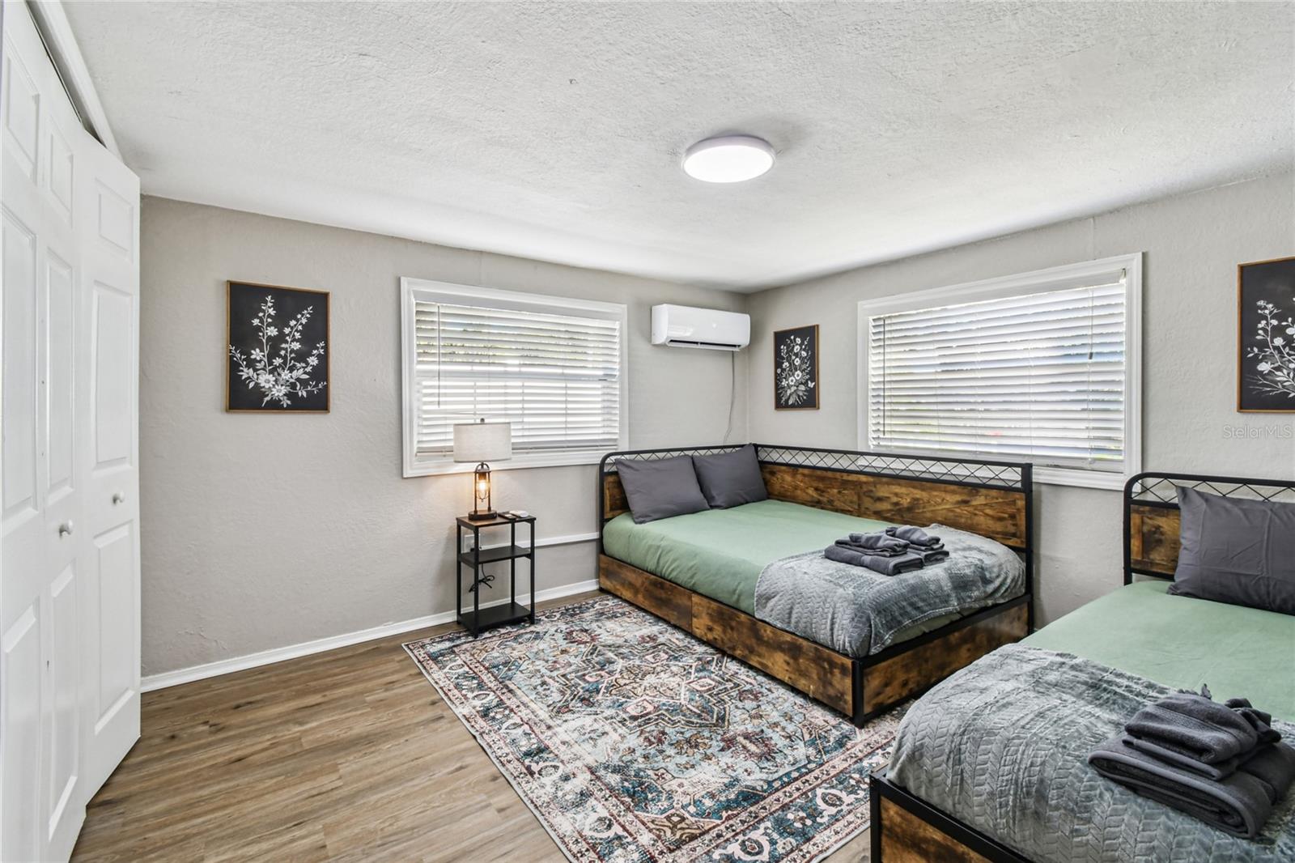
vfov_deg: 77.3
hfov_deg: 100.4
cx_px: 648
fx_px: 539
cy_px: 432
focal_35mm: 15
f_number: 22
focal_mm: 10
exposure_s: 1/2
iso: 100
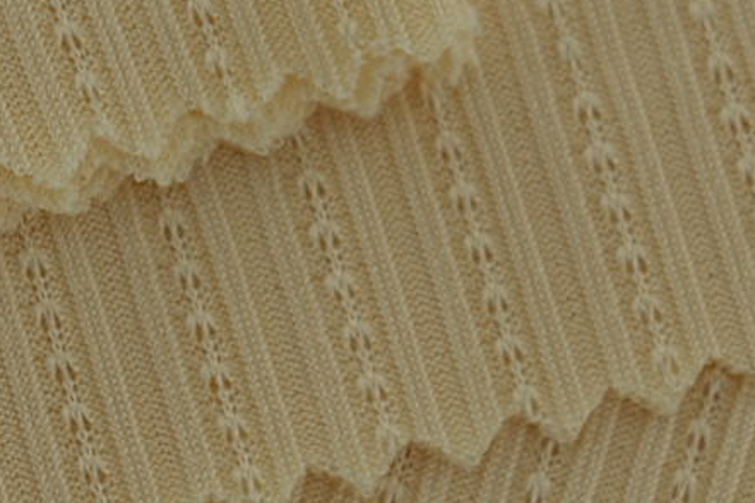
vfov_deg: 4.0
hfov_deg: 6.0
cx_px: 33
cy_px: 405
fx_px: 7151
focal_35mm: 341
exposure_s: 1/320
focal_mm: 50
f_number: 3.5
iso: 100
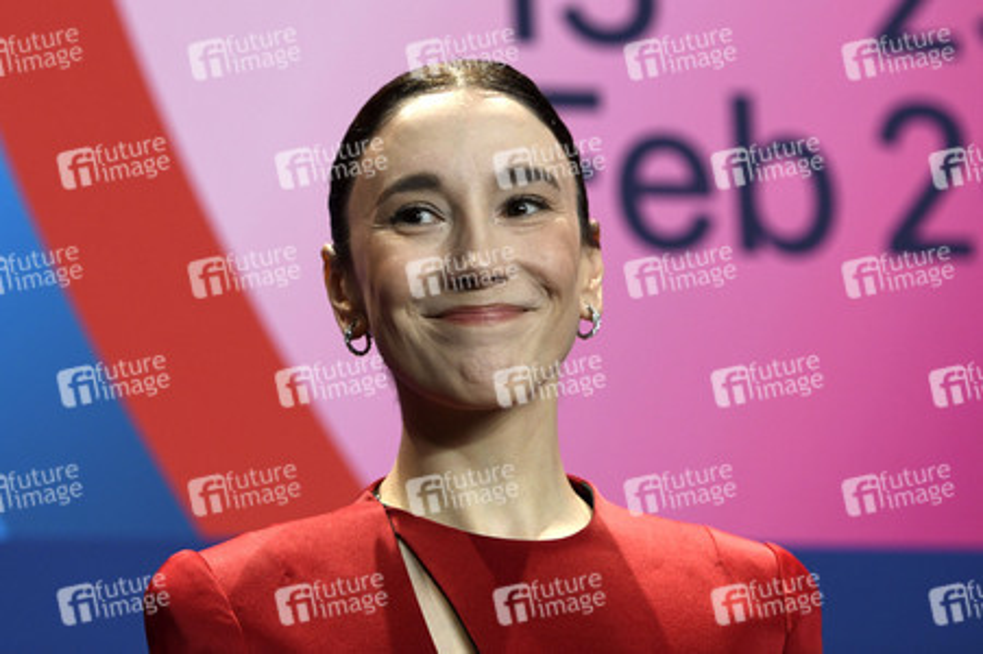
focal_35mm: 135
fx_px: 3683
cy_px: 327
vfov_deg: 10.1
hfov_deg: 15.2
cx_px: 492
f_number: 4
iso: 1250
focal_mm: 135
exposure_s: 1/250
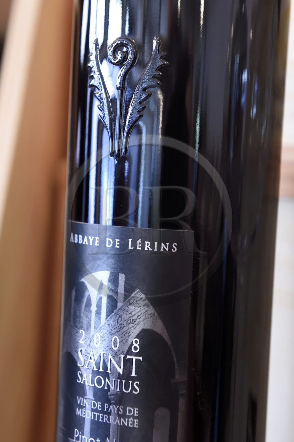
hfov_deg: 21.9
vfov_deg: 32.4
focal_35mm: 62
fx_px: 760
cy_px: 221
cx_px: 147
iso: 3200
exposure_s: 1/50
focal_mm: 62
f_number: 5.6
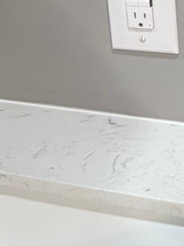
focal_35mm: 74
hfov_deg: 19.1
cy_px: -60
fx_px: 525
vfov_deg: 23.7
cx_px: 202
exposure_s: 1/120
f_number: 2.2
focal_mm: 2.22
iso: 200
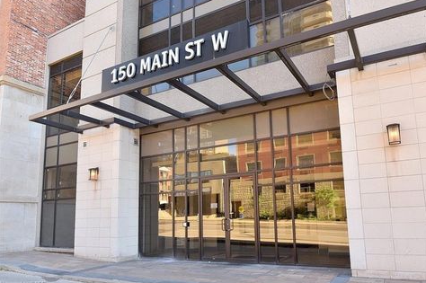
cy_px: 138
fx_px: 225
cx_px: 224
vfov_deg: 64.4
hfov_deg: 86.9
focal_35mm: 19
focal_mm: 18
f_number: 6.3
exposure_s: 1/160
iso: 250
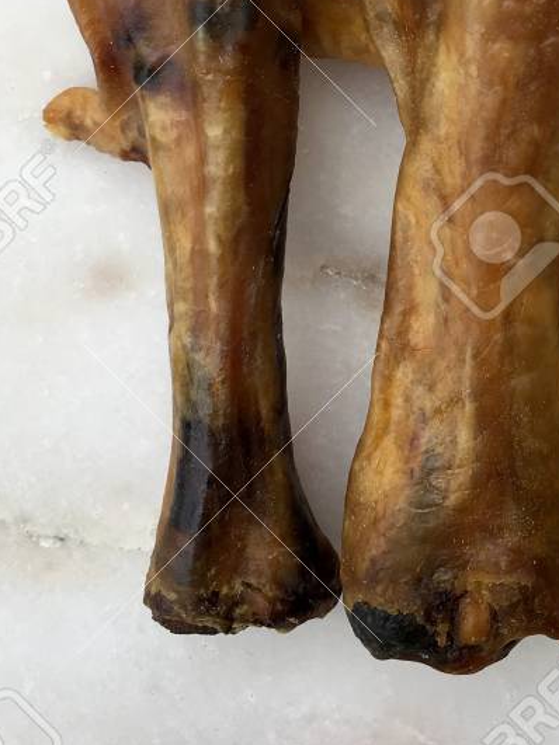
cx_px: 522
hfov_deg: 20.2
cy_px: -22
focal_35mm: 71
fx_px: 1529
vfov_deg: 25.8
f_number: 2.2
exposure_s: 1/199
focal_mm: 4.15
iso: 25
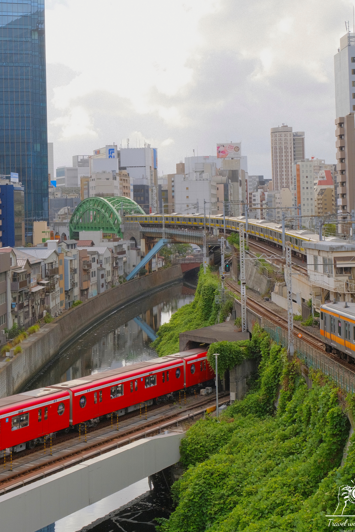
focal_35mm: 60
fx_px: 887
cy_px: 178
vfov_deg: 33.1
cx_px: 147
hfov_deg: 22.6
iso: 800
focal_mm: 29.2
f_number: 5.6
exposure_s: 1/680
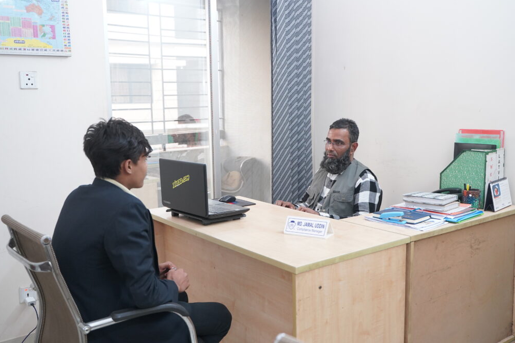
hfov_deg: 50.7
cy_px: 173
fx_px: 544
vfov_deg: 35.1
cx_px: 259
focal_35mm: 38
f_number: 4
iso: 3200
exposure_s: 1/160
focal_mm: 37
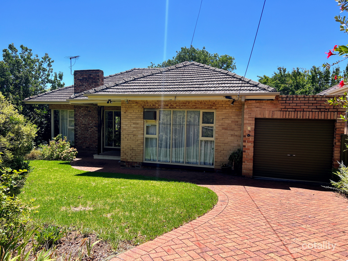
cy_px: 130
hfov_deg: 67.3
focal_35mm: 26
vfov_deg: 53.1
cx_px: 174
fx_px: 261
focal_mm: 5.7
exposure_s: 1/2994
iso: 50
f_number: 1.5
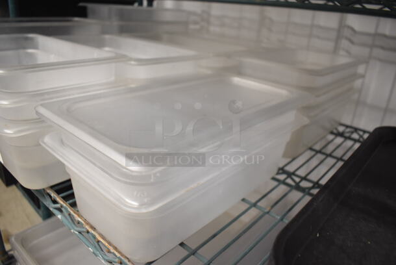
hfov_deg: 67.3
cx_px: 198
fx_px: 297
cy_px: 132
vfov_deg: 48.0
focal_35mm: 27
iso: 1400
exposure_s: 1/60
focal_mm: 18
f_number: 4
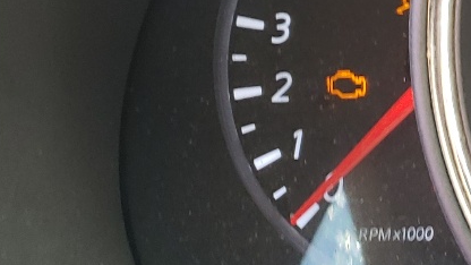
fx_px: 1361
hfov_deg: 16.9
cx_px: 798
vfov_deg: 10.9
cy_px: -59
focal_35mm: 109
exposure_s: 1/60.2
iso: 65
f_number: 1.5
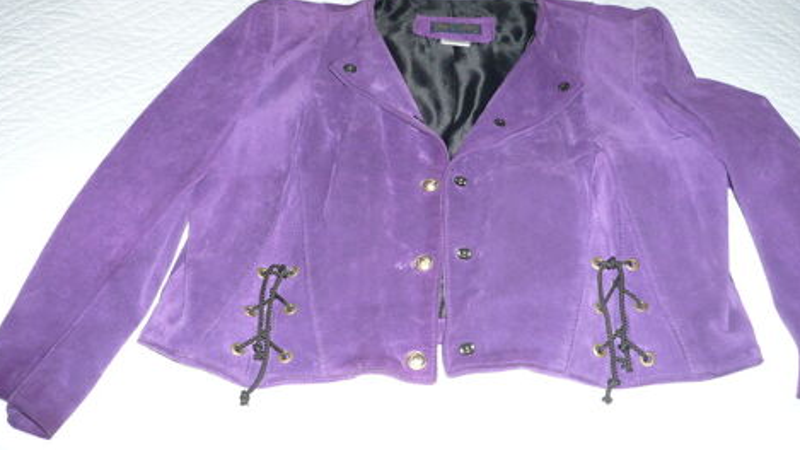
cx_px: 397
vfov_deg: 30.4
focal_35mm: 39
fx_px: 827
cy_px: 215
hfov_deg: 51.6
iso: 125
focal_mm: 5.8
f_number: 2.8
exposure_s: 1/30
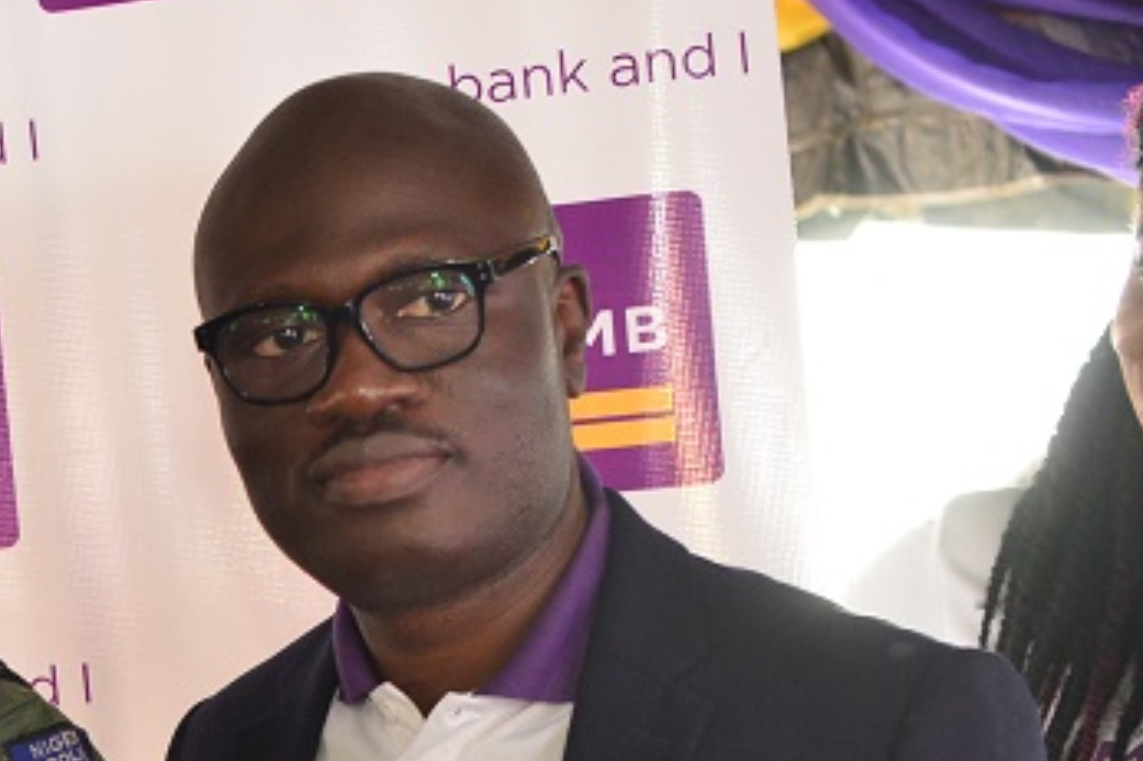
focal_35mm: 104
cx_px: -320
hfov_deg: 18.4
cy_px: 993
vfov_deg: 12.7
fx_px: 3300
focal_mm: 35
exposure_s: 1/160
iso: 2000
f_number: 2.8
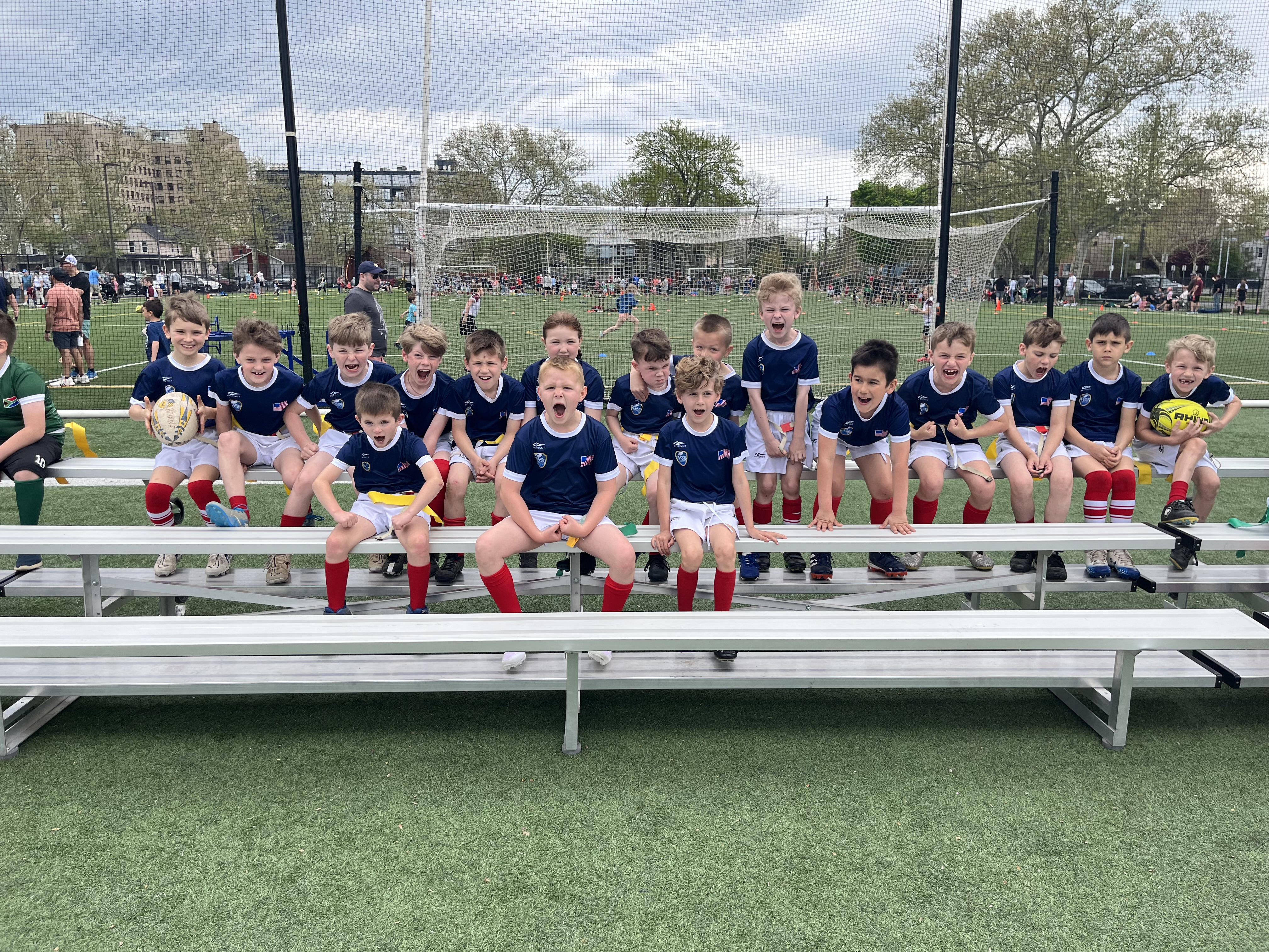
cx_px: 634
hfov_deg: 67.3
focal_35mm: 26
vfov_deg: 53.1
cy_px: 476
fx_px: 953
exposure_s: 1/1117
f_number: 1.6
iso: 50
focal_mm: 5.1
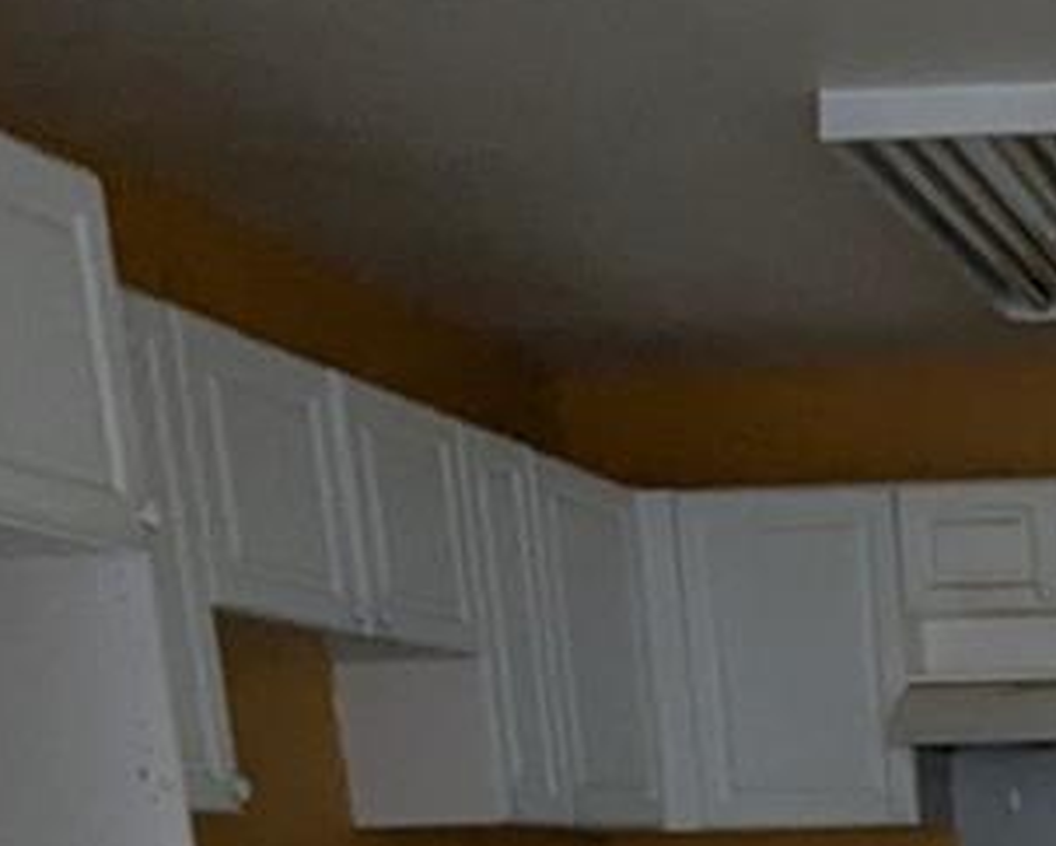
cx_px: 1402
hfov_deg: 24.4
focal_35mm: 67
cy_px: 1458
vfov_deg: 18.6
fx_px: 2095
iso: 443
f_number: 2.2
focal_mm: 1.95
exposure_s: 1/90.6
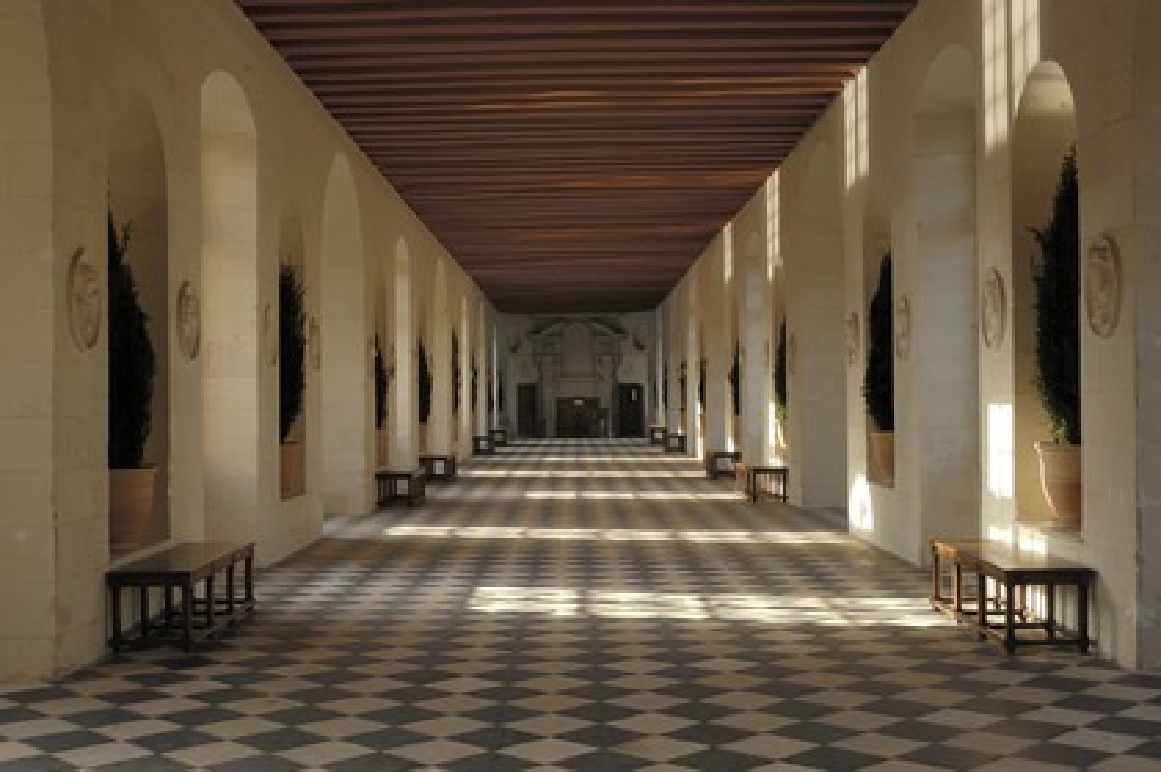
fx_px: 1353
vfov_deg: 31.8
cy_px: 386
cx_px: 580
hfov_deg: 46.4
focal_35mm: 42
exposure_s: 1/10
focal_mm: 28
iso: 100
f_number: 11
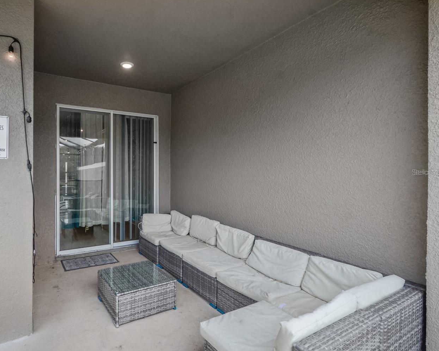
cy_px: 172
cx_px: 164
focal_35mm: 18
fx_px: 234
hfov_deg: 84.7
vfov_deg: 73.8
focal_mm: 10
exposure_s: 1/50
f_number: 8
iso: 200
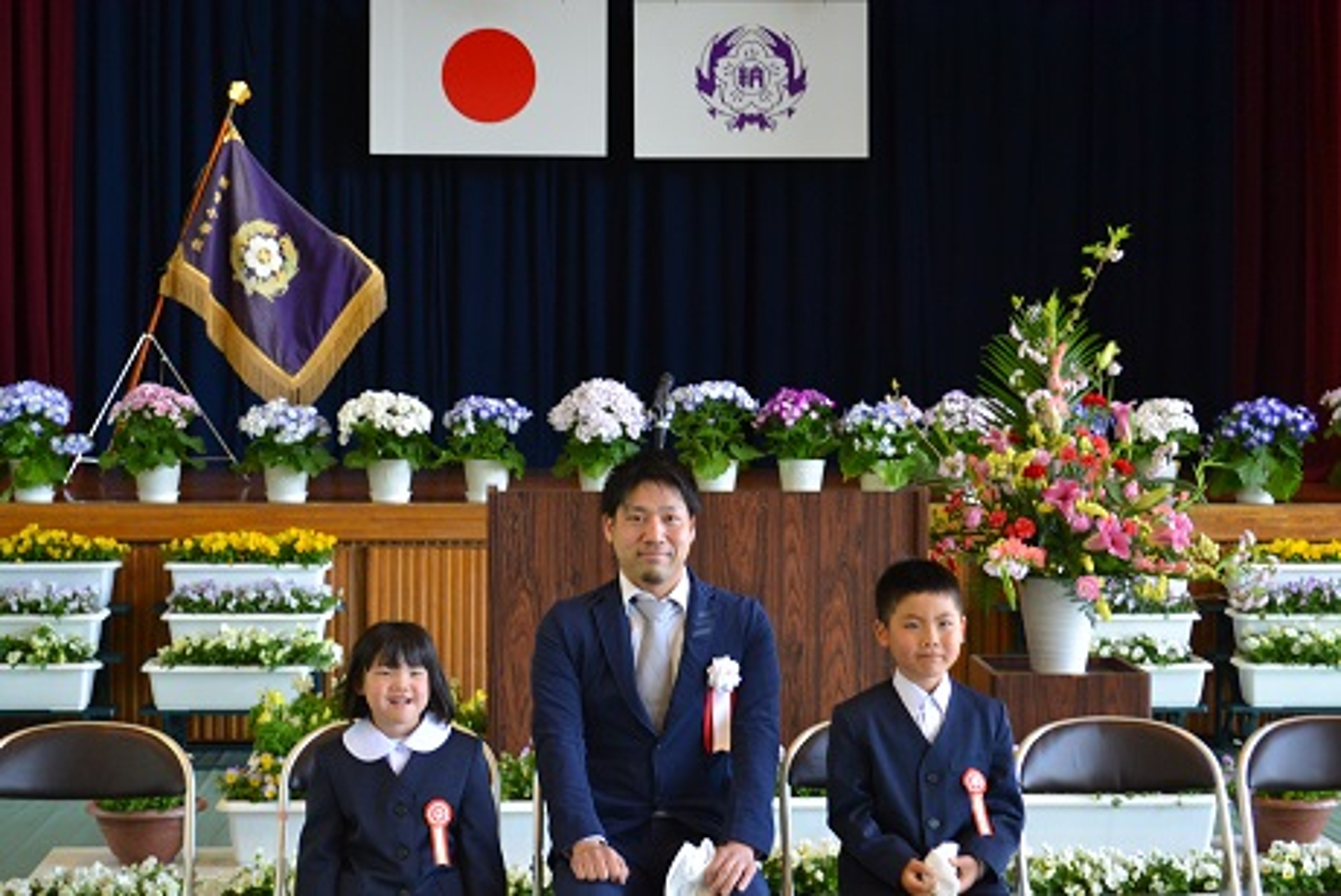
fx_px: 2236
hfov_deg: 33.4
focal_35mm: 60
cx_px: 670
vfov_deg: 22.7
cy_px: 448
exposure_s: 1/60
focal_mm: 40
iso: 1100
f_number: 5.3
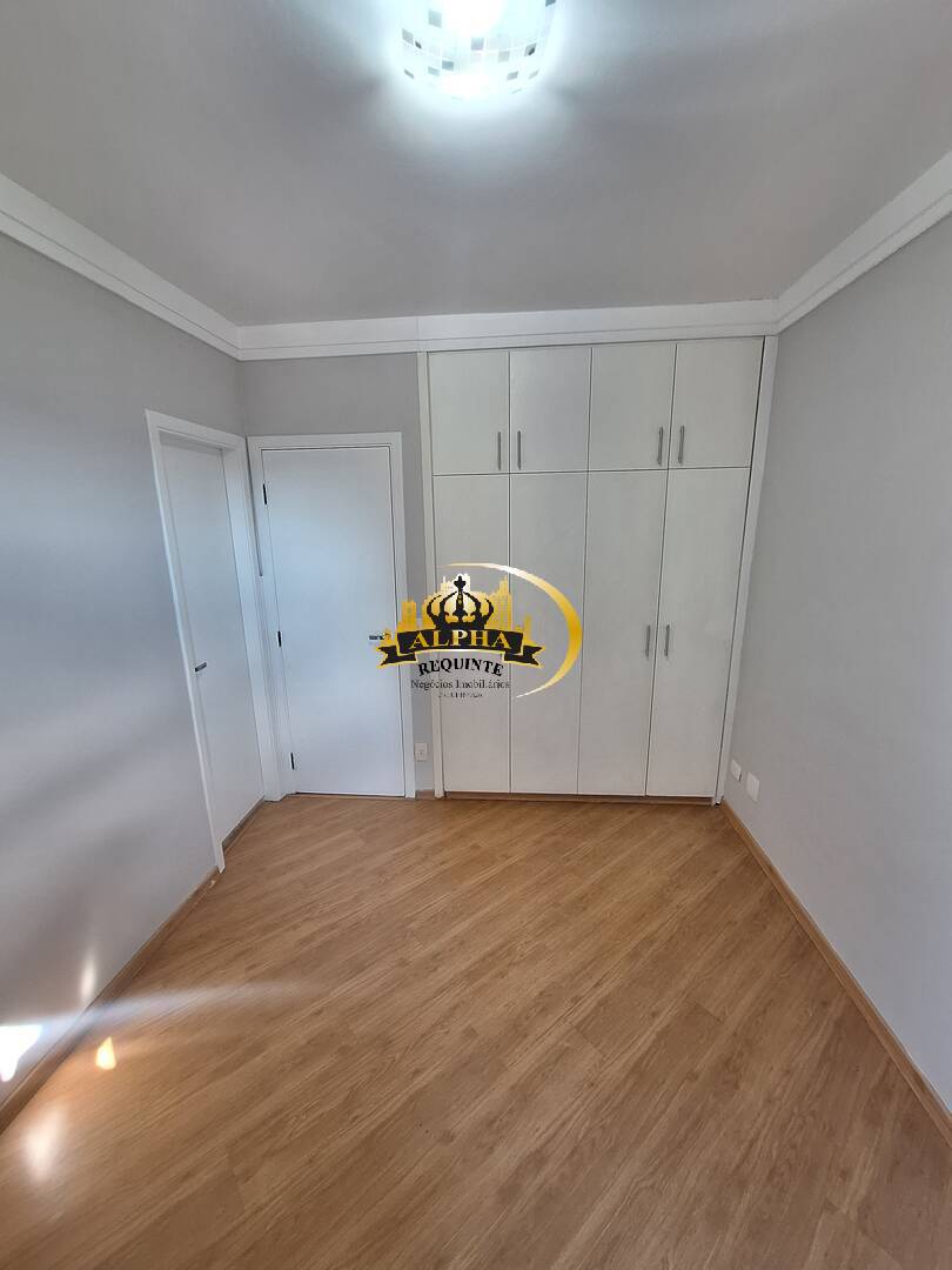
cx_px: 476
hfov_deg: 89.9
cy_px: 635
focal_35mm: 13
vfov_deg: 106.2
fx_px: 477
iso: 125
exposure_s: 1/40
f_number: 2.2
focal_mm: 1.74
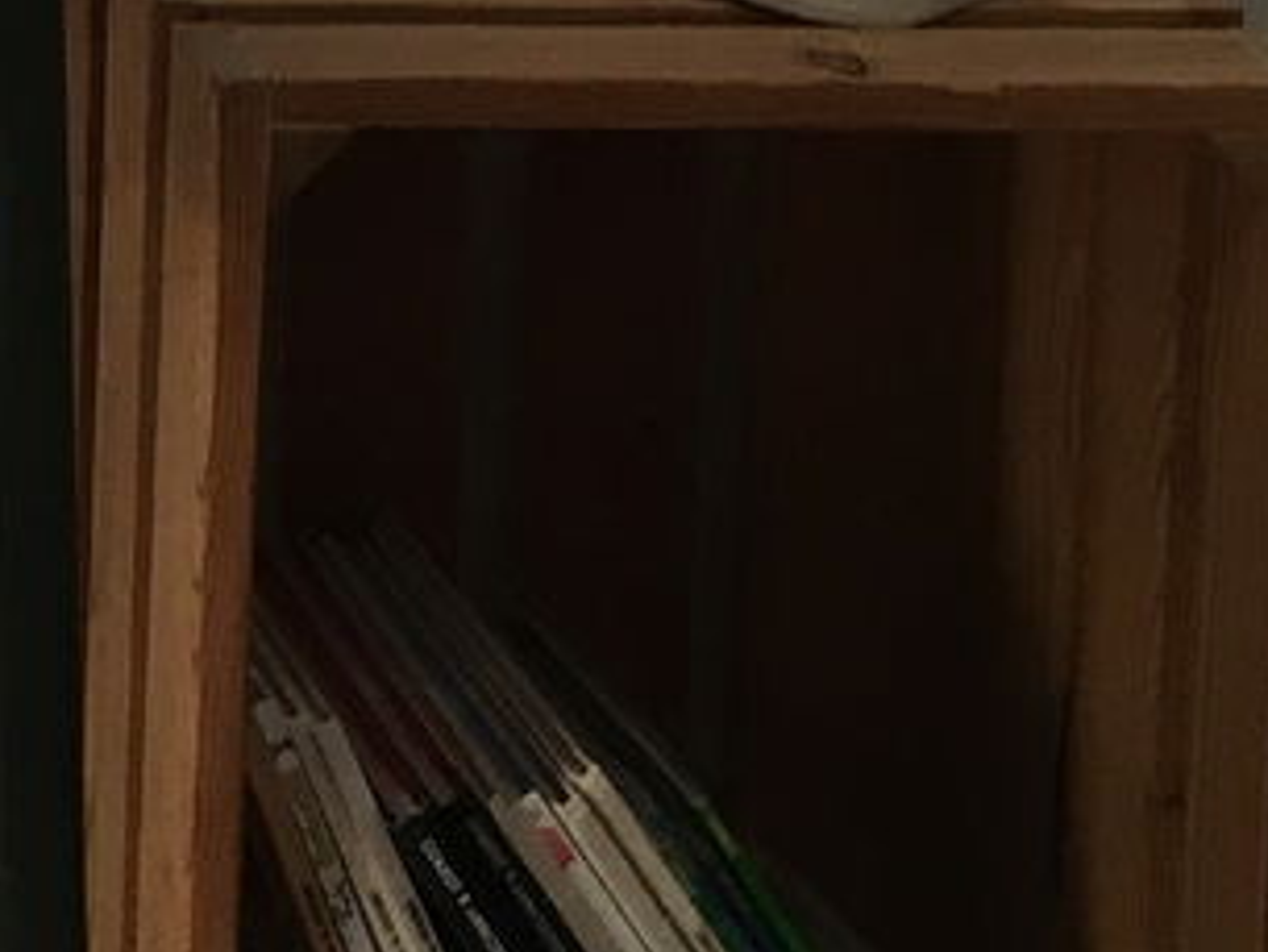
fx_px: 5570
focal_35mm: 152
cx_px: -1372
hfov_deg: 11.5
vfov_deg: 9.2
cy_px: -902
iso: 80
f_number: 2.2
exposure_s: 1/33
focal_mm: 4.15
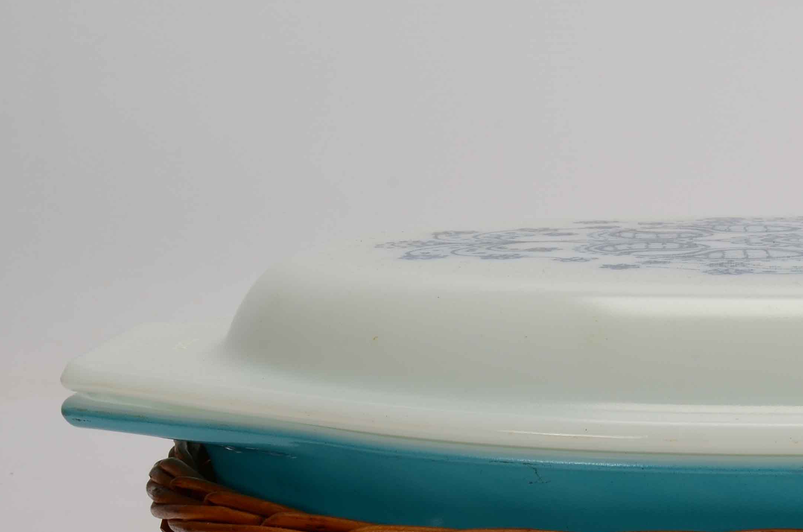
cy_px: 585
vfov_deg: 13.9
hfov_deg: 20.5
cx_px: 831
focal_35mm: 96
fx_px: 2137
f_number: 22
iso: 100
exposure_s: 1/160
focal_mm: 28
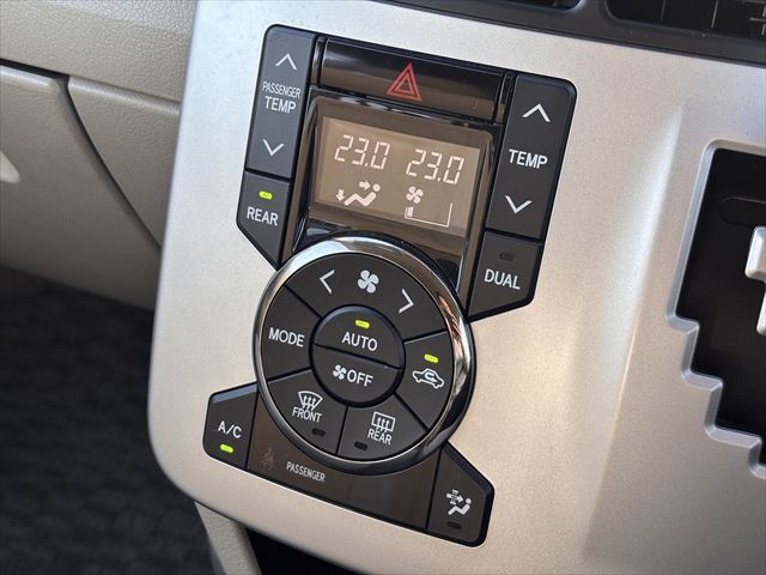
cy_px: 288
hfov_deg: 36.8
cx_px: 383
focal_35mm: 52
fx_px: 1151
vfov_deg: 28.0
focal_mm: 5.96
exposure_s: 1/85
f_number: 1.6
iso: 50
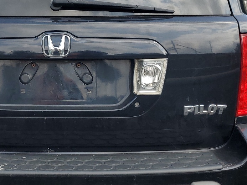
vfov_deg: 24.3
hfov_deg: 31.4
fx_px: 428
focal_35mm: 60
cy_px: 63
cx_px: 51
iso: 50
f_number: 1.5
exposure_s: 1/1429
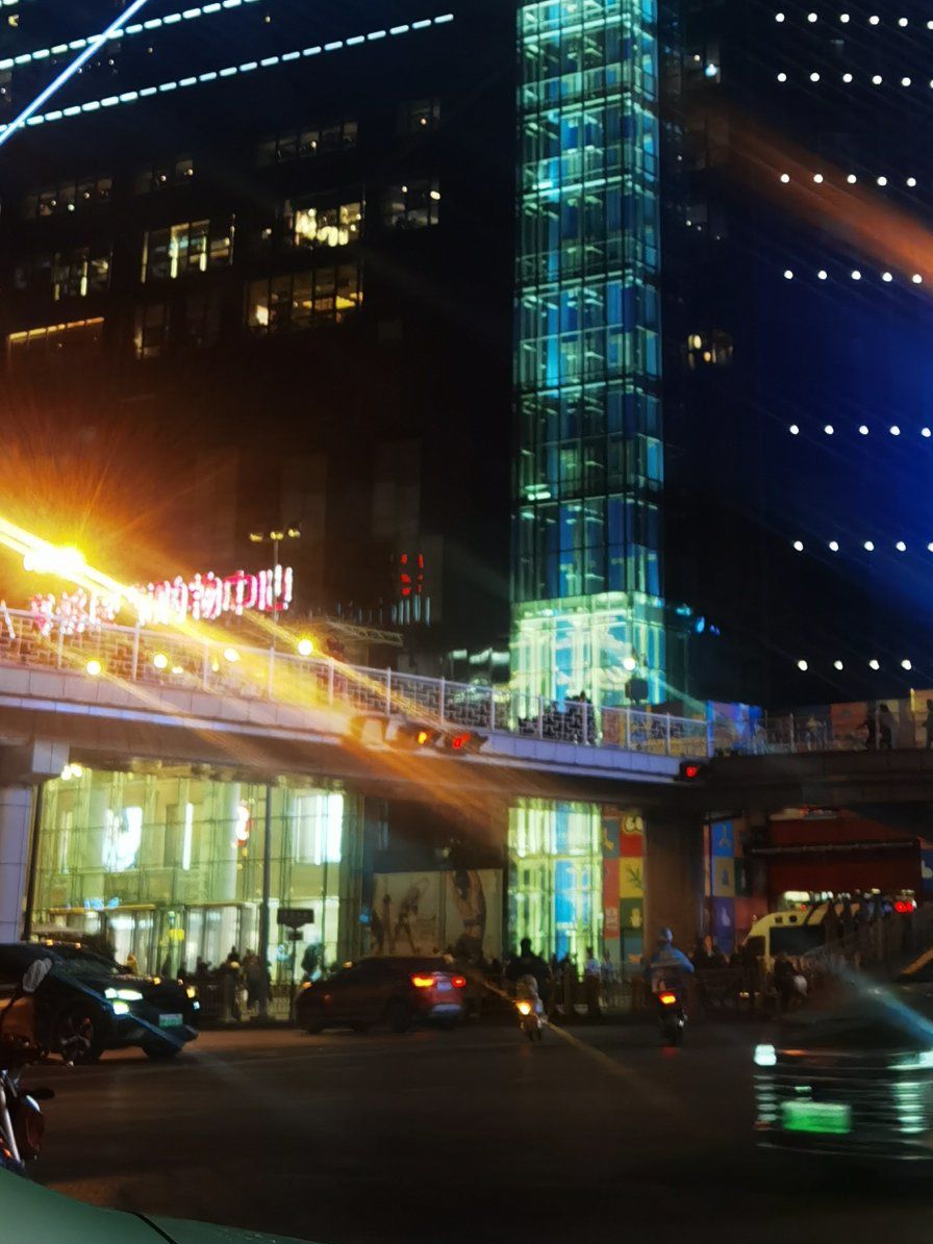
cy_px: 121
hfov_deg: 22.8
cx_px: 666
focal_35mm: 64
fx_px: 2300
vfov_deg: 29.0
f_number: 1.9
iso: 400
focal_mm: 6.71
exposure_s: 1/33.3
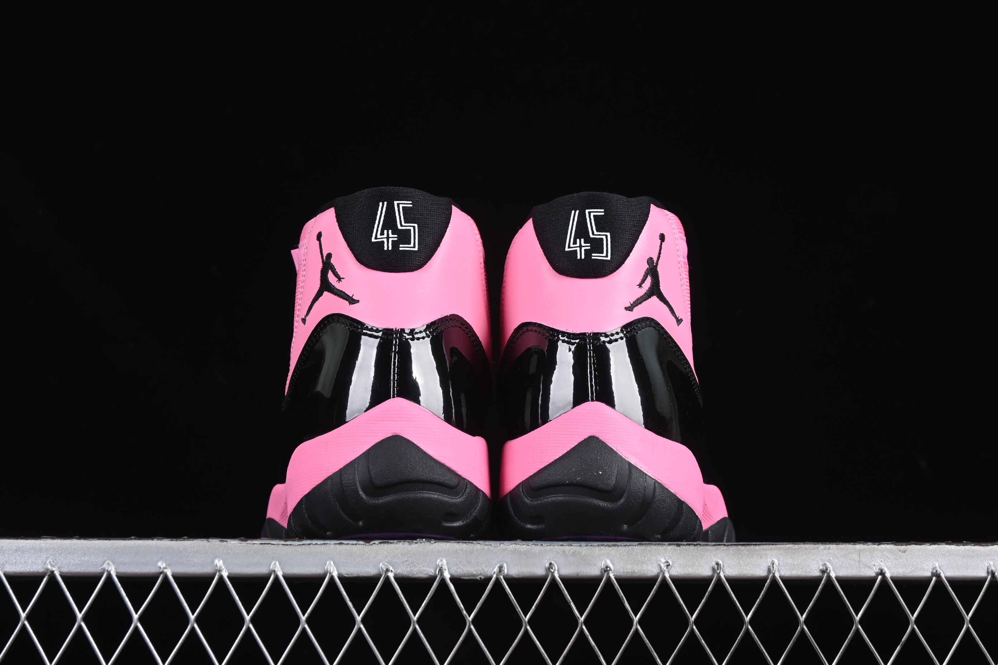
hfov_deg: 27.0
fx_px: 2079
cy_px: 332
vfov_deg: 18.2
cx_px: 499
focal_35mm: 75
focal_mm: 50
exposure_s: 1/60
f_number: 7.1
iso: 160
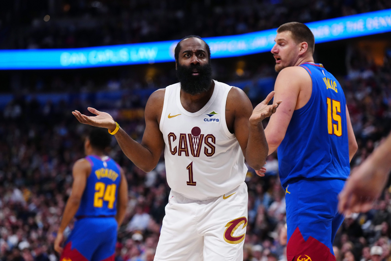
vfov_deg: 11.7
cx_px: 196
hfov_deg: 17.5
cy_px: 130
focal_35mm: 117
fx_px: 1271
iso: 4000
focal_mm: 117
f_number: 3.2
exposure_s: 1/2000
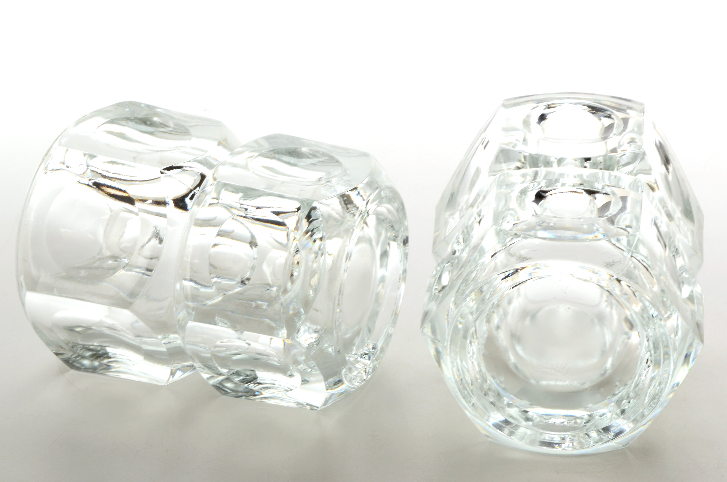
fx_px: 1391
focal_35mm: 69
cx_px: 364
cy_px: 241
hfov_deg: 29.3
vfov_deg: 19.6
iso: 100
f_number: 22
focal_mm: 46
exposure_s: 1/160
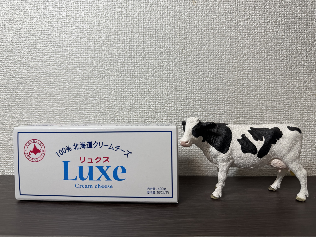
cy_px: 118
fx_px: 219
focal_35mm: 24
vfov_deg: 56.8
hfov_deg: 71.6
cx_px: 158
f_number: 1.78
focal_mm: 6.76
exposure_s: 1/125
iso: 64
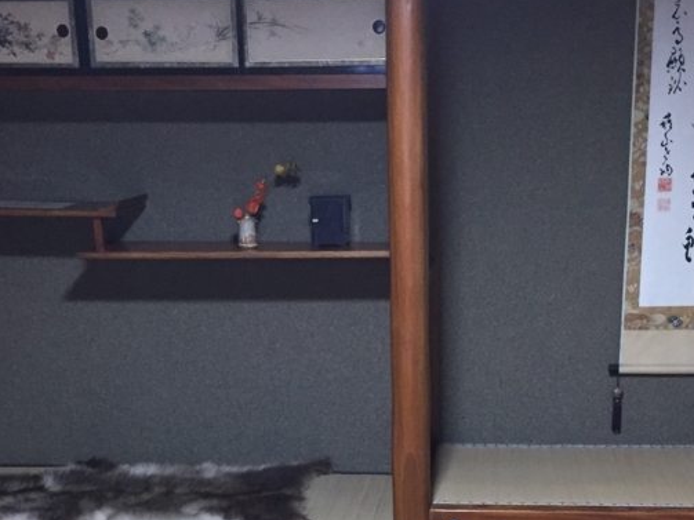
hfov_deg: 32.7
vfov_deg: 23.8
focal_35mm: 59
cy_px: 514
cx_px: 396
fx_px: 1183
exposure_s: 1/30
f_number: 2.2
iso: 200
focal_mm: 4.15
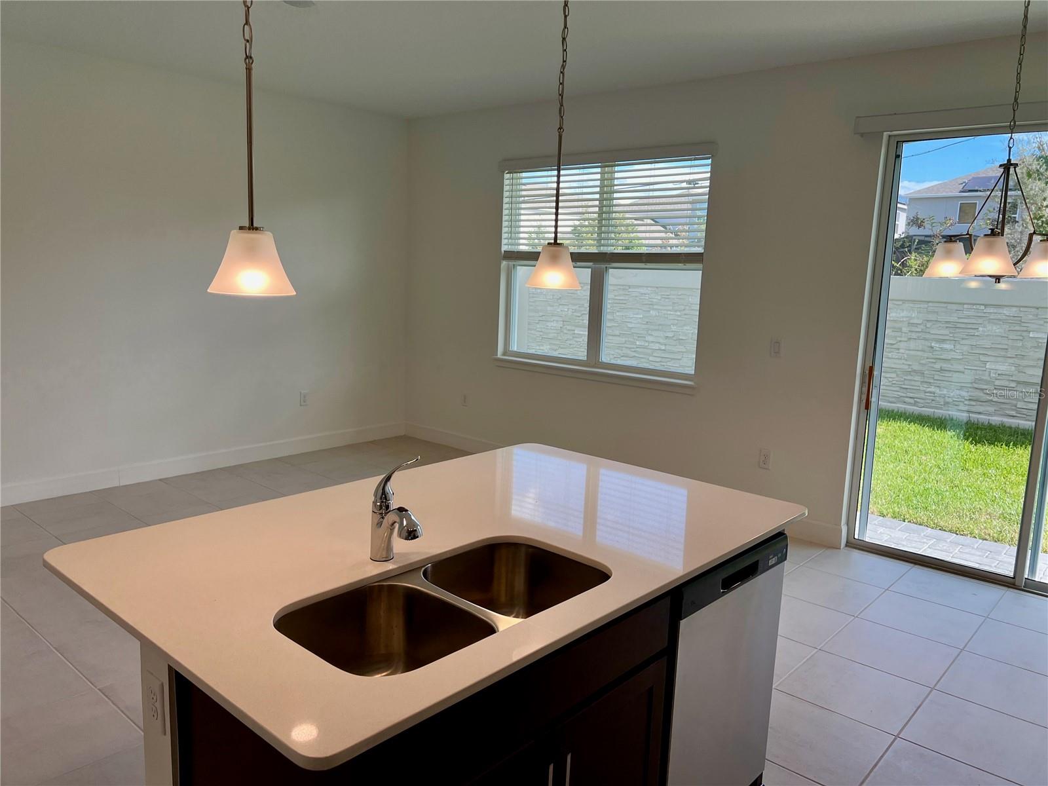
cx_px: 524
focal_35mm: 26
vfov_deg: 53.1
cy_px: 393
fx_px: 787
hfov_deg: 67.3
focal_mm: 5.7
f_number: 1.5
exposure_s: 1/339
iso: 50
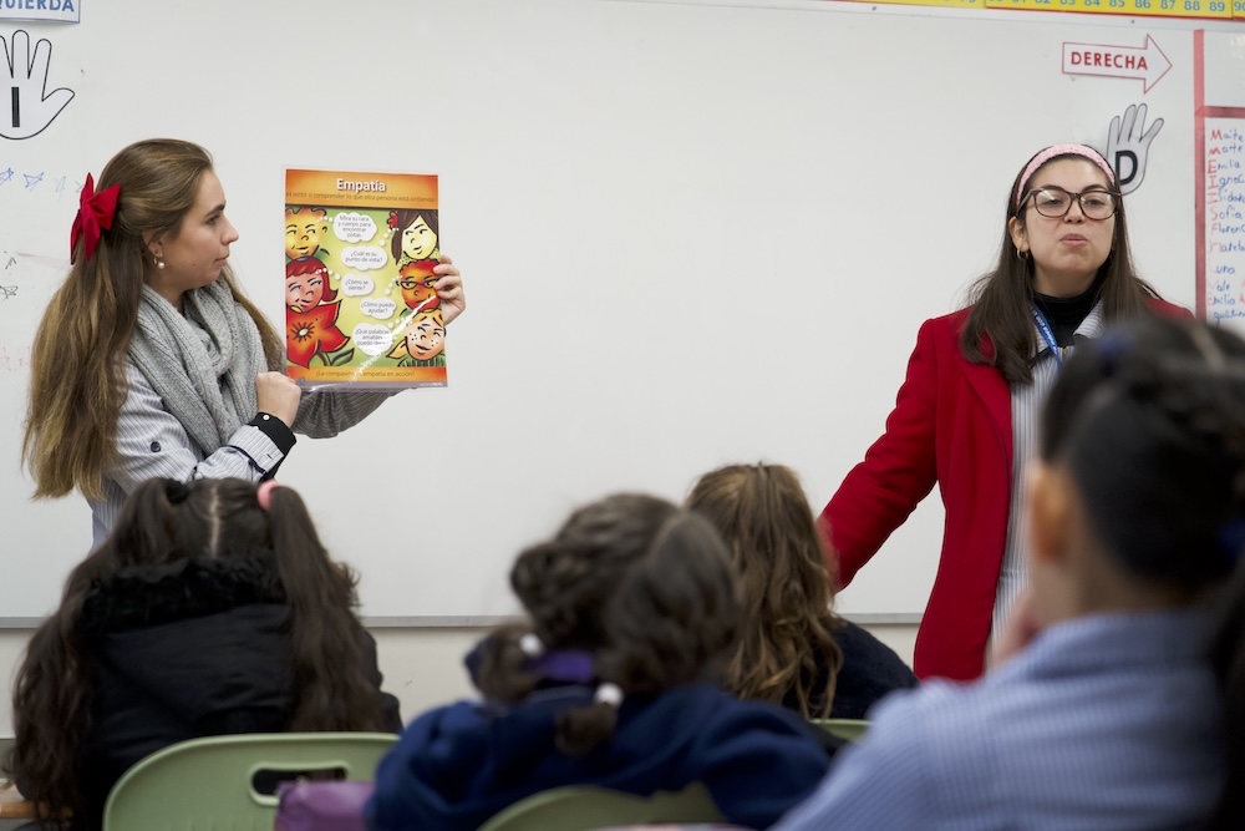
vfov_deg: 13.0
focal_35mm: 105
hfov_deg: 19.5
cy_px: 416
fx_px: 3632
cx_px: 622
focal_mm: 105
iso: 5000
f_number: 4.5
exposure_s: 1/320
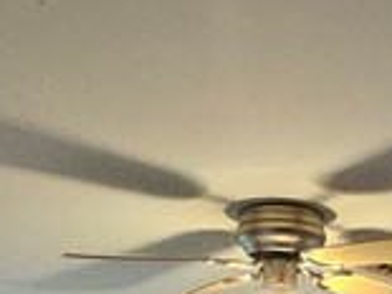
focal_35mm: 86
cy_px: 560
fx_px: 973
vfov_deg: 14.6
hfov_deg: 22.3
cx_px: 344
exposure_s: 1/40
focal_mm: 1.74
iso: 320
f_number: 2.2
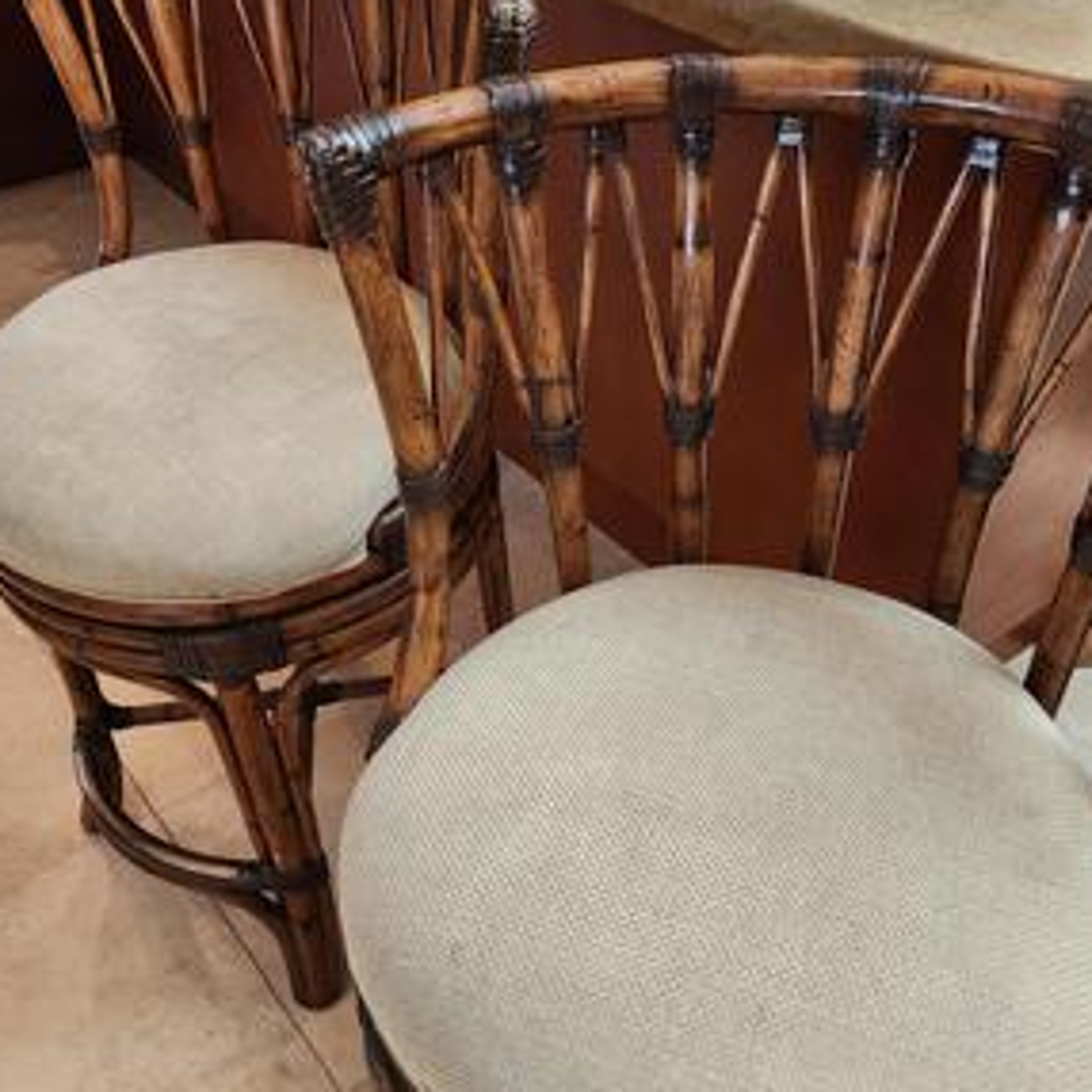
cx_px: 565
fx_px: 1142
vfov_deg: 50.5
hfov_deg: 51.1
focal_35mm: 32
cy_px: 699
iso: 100
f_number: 1.8
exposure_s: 1/120
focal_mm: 6.4
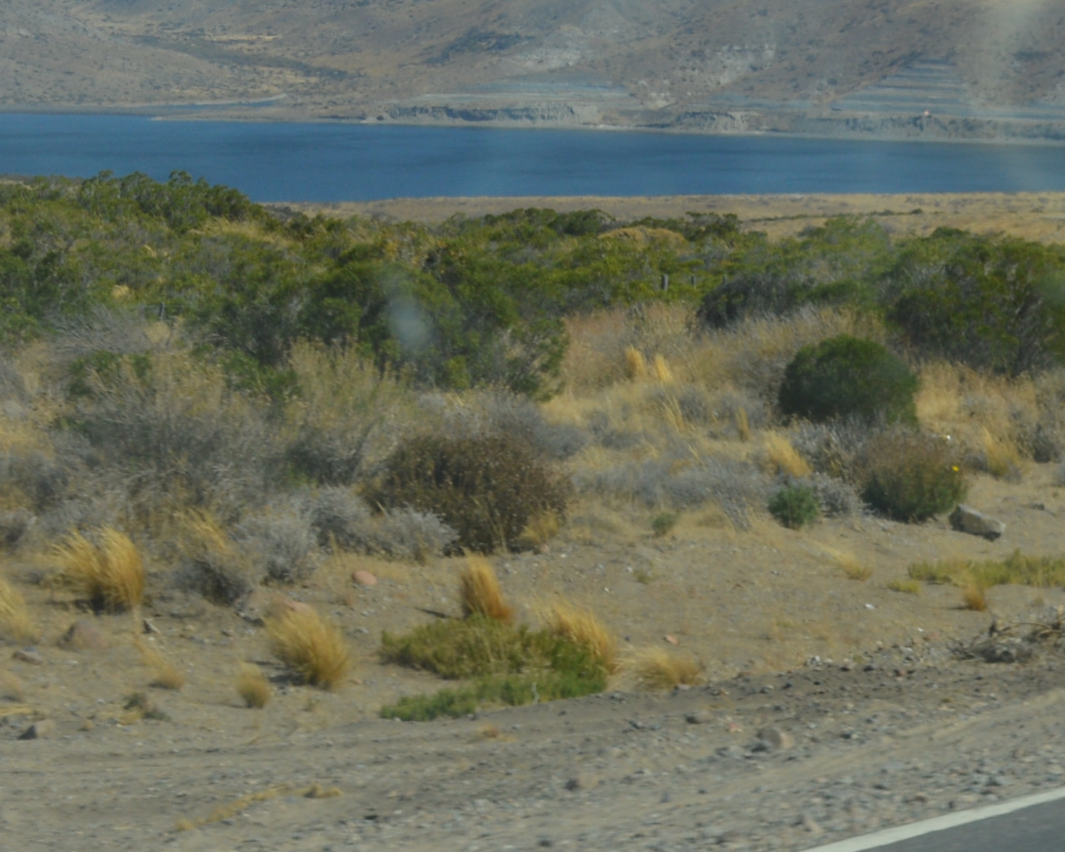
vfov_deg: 7.0
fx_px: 6904
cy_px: -419
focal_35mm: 219
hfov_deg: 8.7
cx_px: -242
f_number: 9
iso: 100
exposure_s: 1/320
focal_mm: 38
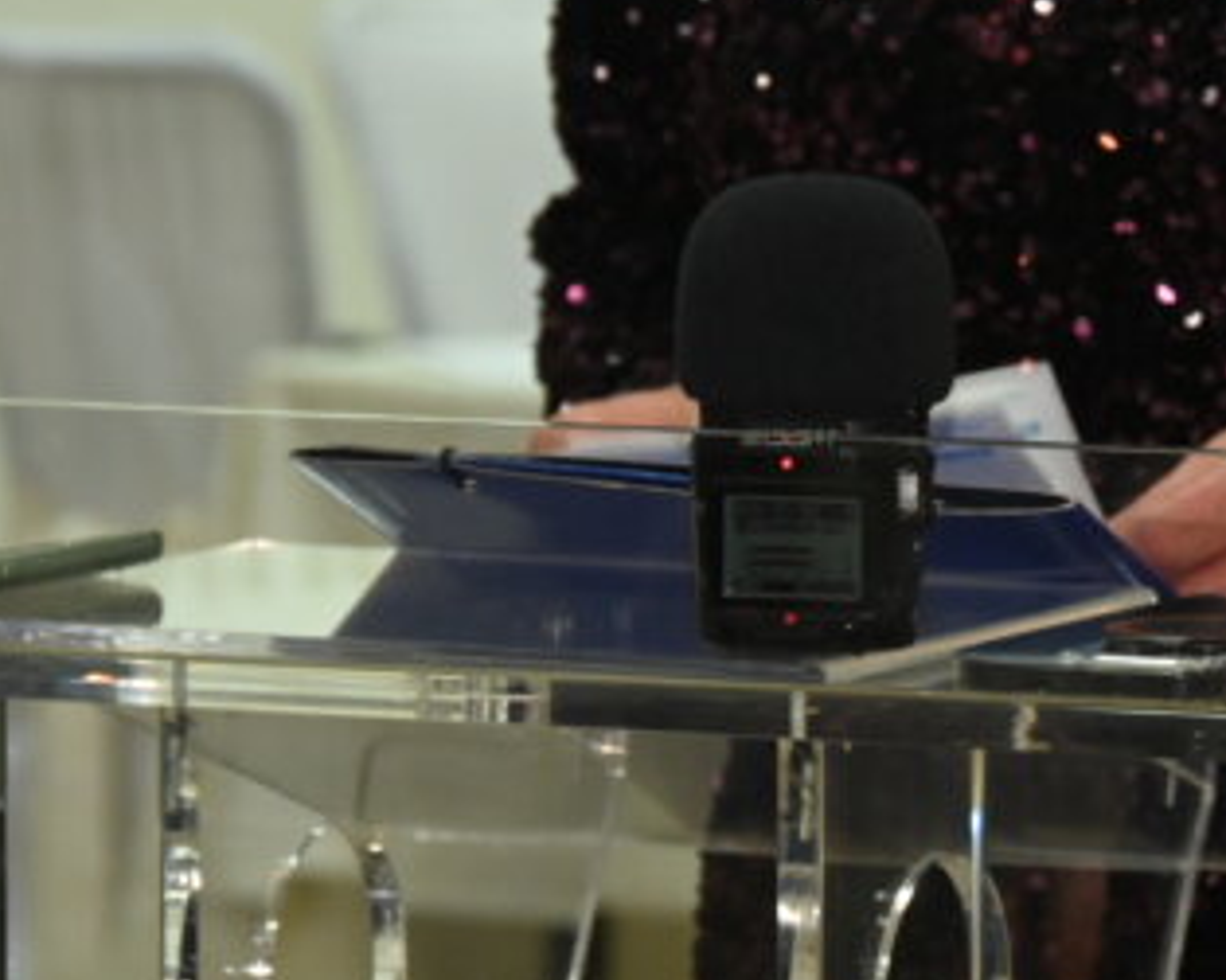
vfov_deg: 5.0
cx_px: 1164
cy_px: -291
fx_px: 11209
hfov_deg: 6.2
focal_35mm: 309
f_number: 6.3
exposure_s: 1/60
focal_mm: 101
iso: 1600
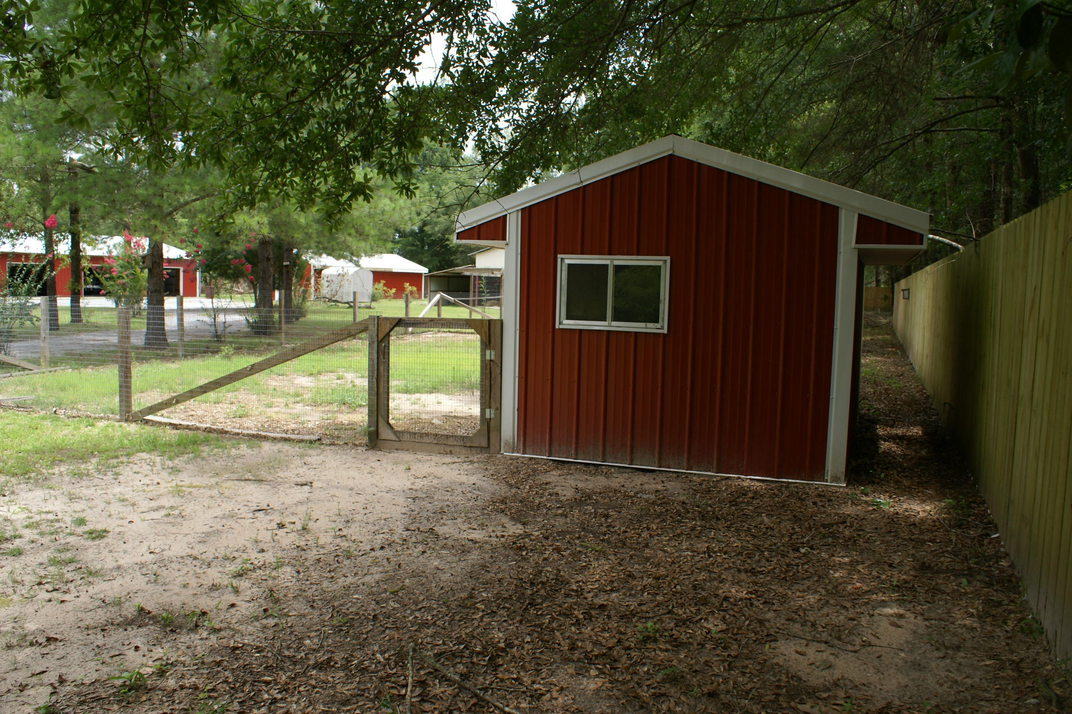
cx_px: 536
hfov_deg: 67.4
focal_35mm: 27
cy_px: 357
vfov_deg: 47.9
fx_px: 804
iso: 100
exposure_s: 1/200
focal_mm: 18
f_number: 5
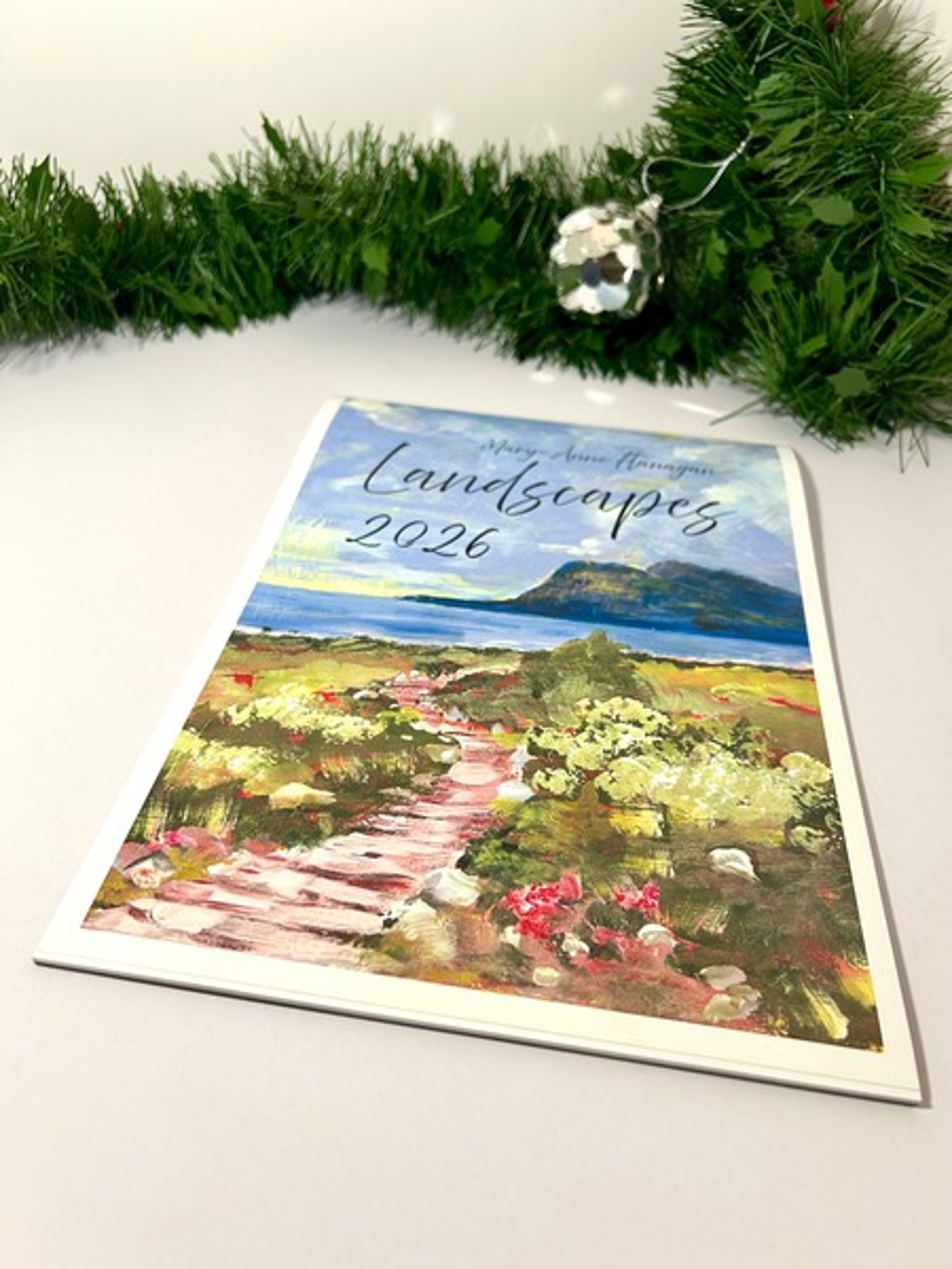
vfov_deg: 67.3
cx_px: 476
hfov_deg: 53.1
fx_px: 953
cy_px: 634
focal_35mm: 26
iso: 100
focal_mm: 5.7
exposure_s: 1/121
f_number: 1.5
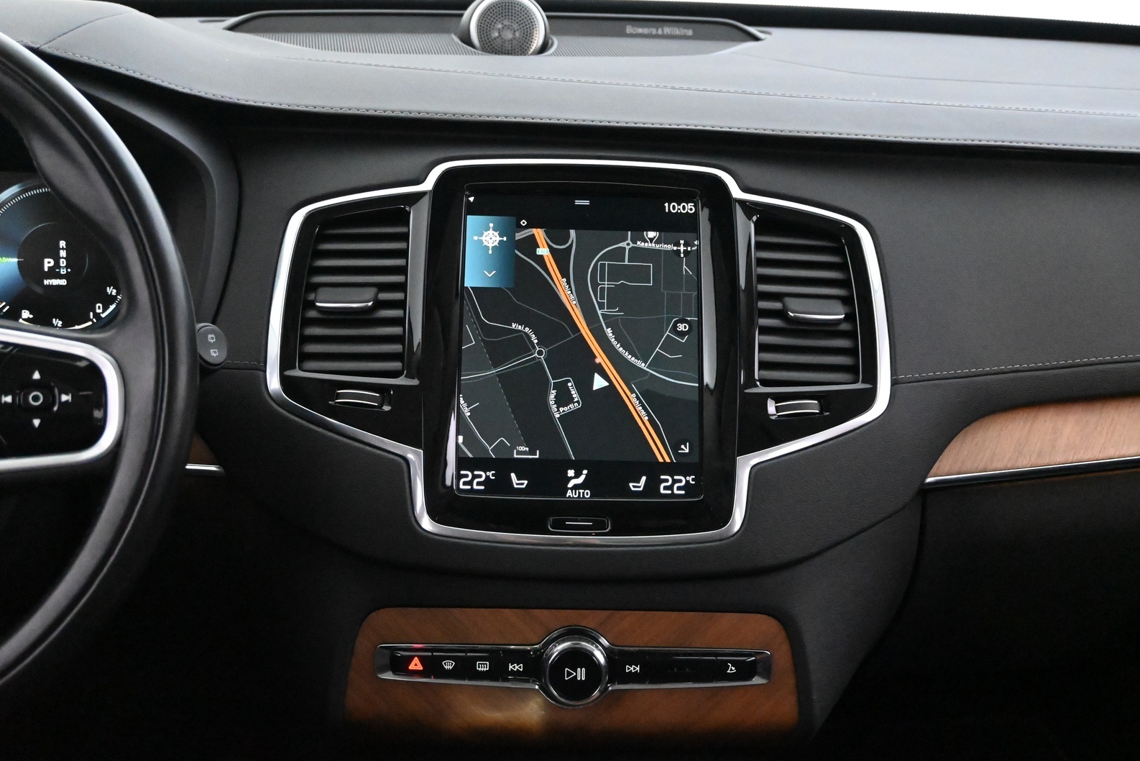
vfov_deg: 27.9
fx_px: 1528
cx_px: 574
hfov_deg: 40.9
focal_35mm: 48
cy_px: 375
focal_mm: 31.5
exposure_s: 1/50
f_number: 5
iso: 12800
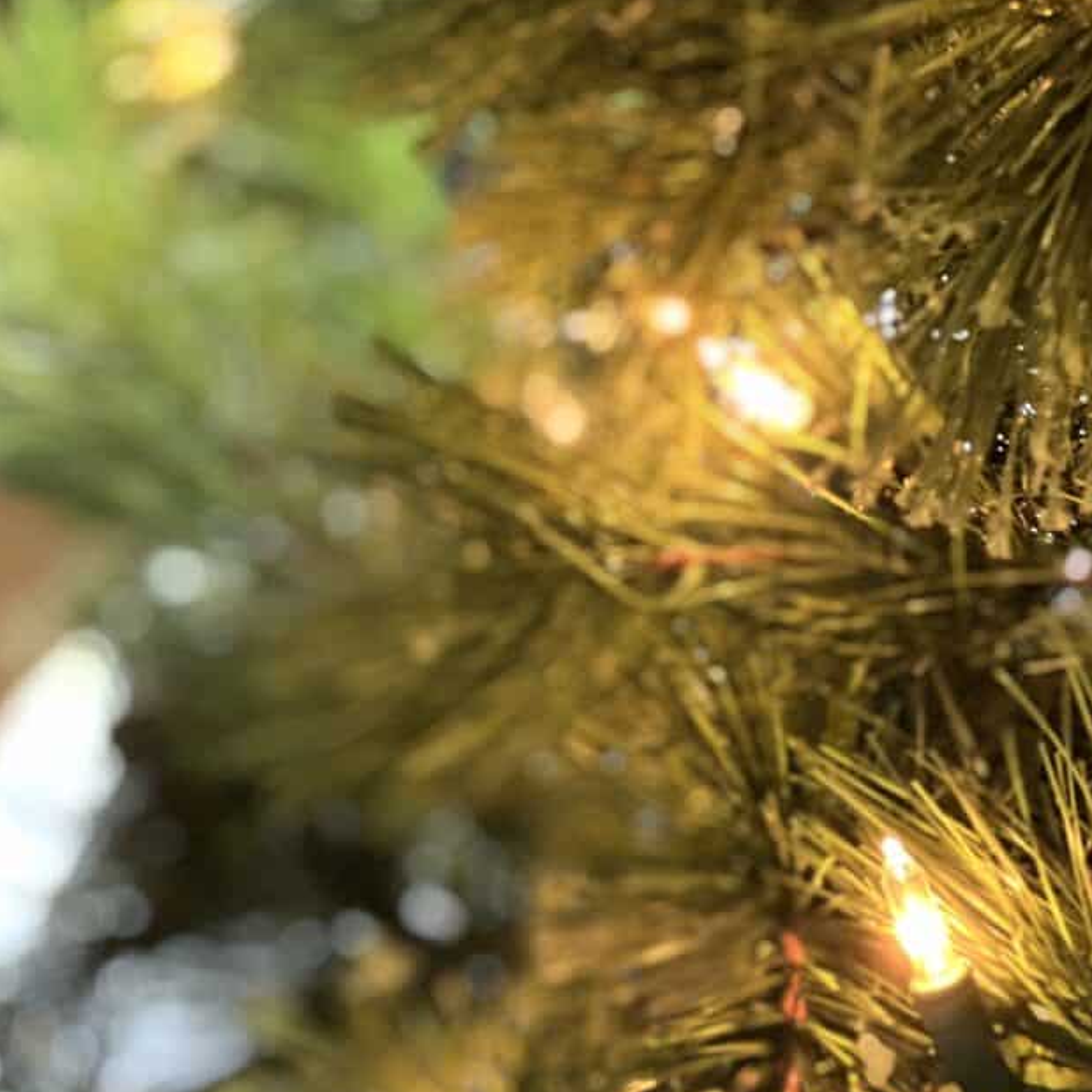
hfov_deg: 10.3
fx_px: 6032
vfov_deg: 10.2
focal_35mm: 169
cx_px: 501
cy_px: 1166
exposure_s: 1/15
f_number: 2.8
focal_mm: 9
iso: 400
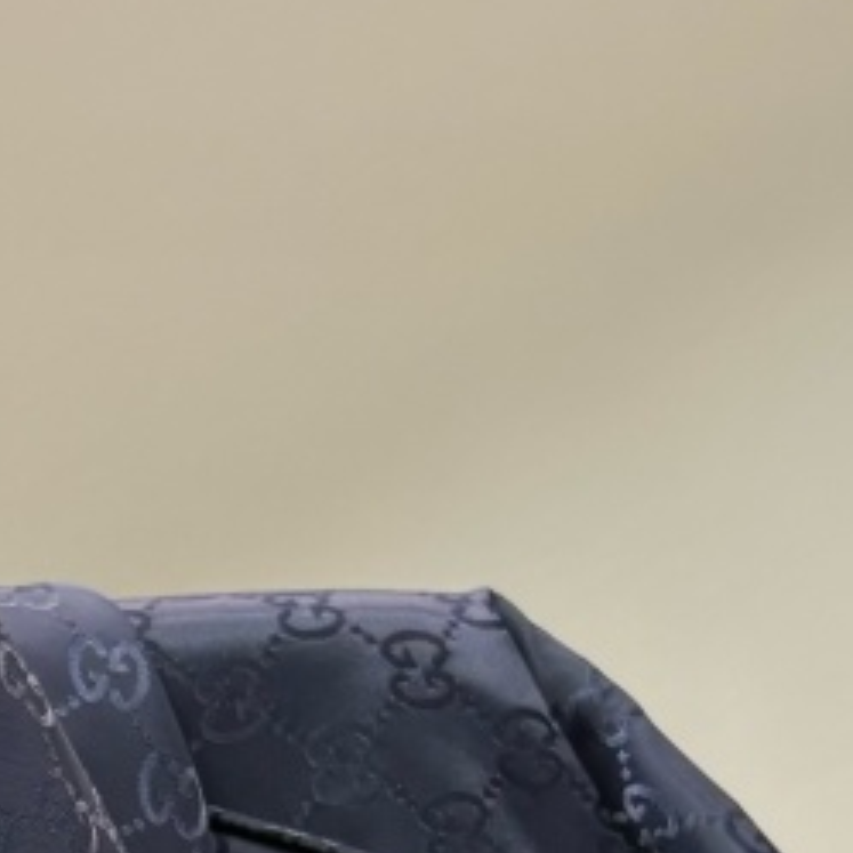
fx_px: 3708
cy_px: 1381
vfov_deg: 12.3
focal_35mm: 133
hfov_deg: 12.6
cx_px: -301
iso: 80
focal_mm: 5.96
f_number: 1.6
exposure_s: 1/100
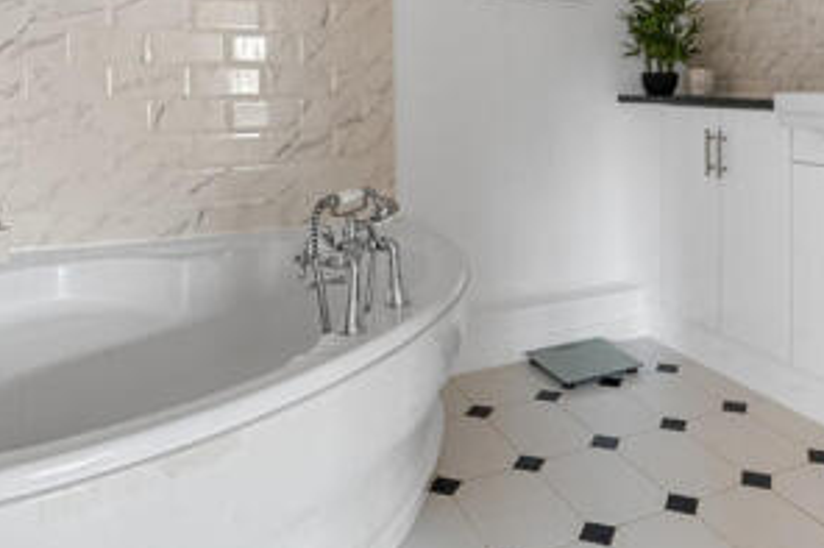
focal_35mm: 31
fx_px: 709
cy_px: 61
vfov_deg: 39.4
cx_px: 548
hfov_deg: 59.0
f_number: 9
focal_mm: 14
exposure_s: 6
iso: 400
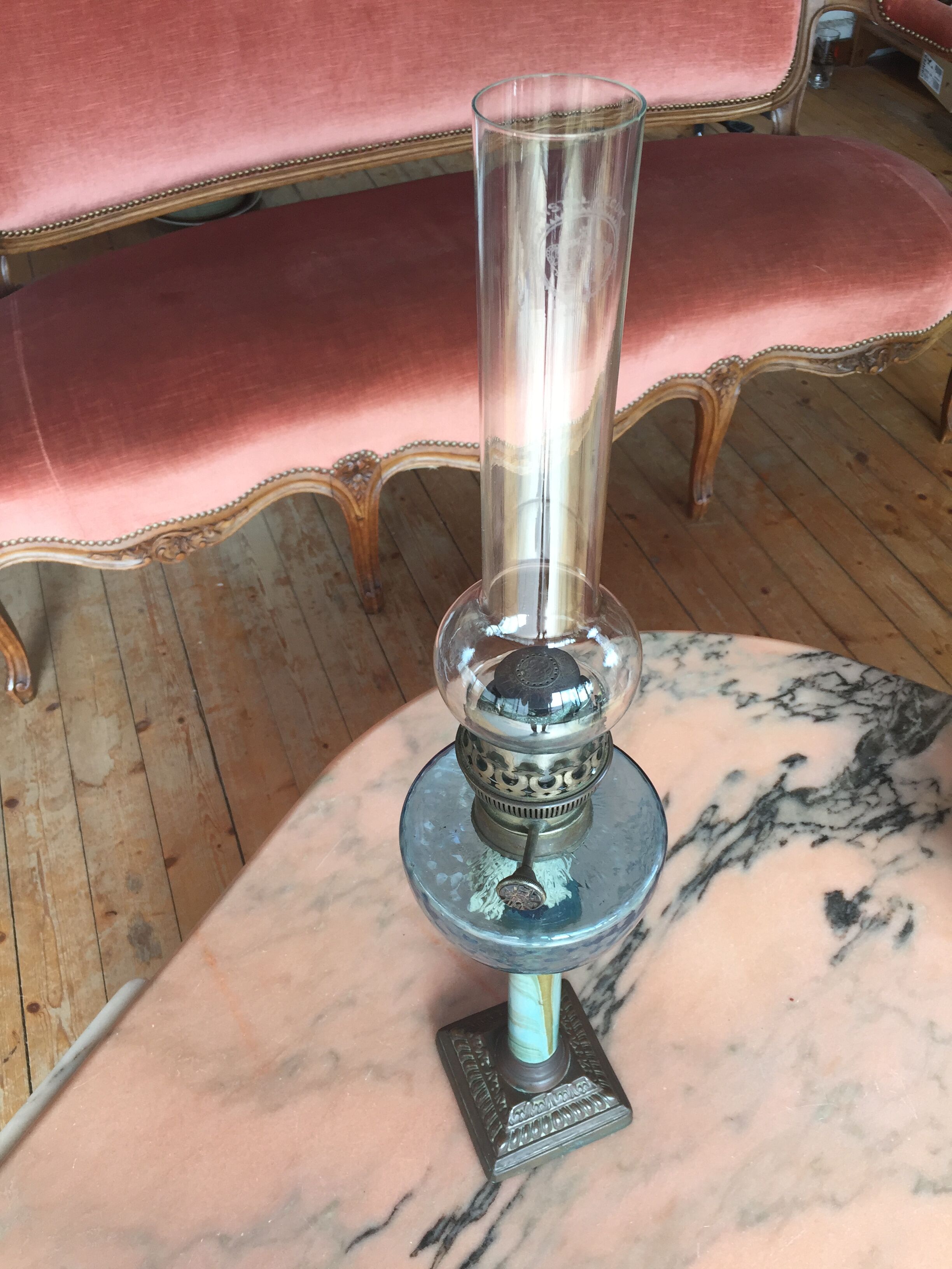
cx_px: 476
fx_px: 1063
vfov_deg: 61.7
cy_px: 634
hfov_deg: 48.2
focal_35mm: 29
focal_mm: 4.15
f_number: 2.2
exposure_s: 1/100
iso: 40
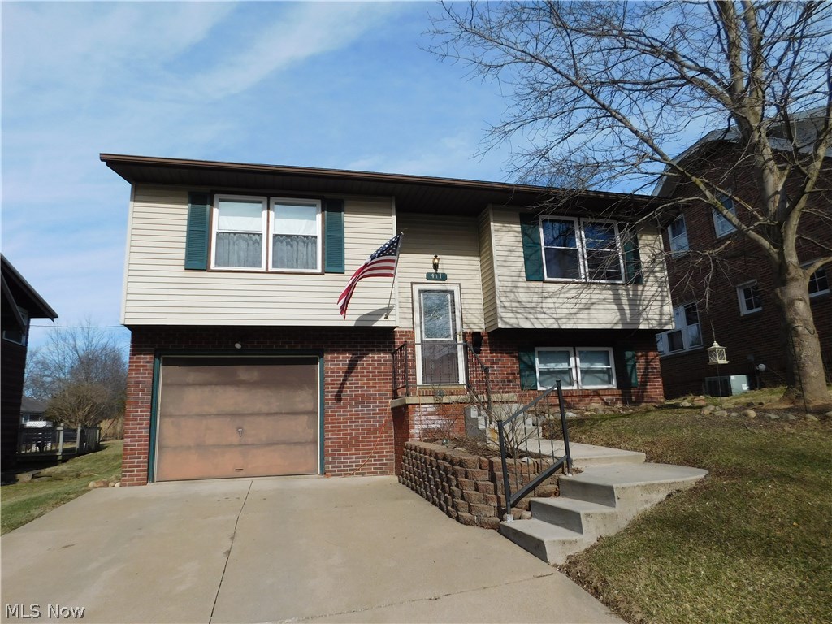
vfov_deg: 58.9
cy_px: 312
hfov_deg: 73.9
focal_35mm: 23
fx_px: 553
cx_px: 416
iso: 125
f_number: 6
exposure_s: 1/500
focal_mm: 4
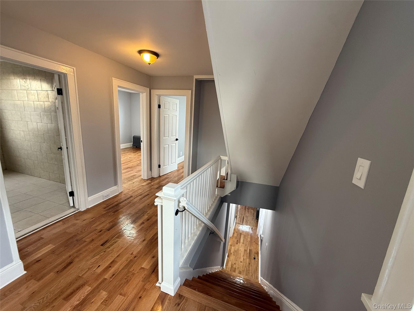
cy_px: 156
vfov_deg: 85.7
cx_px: 207
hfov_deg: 102.1
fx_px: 167
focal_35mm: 14
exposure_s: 1/60
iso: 200
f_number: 2.2
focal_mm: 2.22
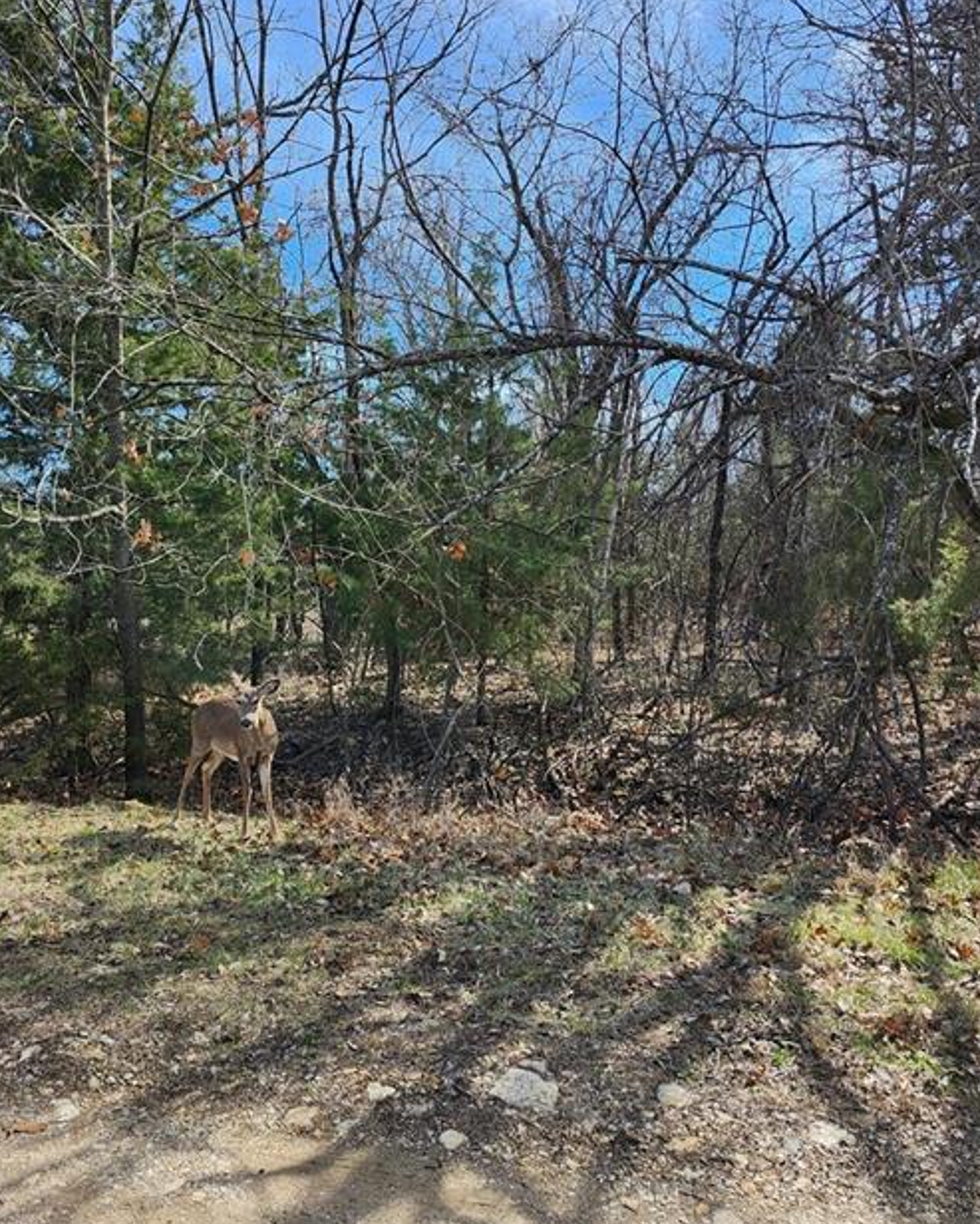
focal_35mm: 28
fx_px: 1015
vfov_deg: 62.2
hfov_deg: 51.5
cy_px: 598
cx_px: 463
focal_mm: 5.54
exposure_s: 1/788
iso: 25
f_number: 1.8
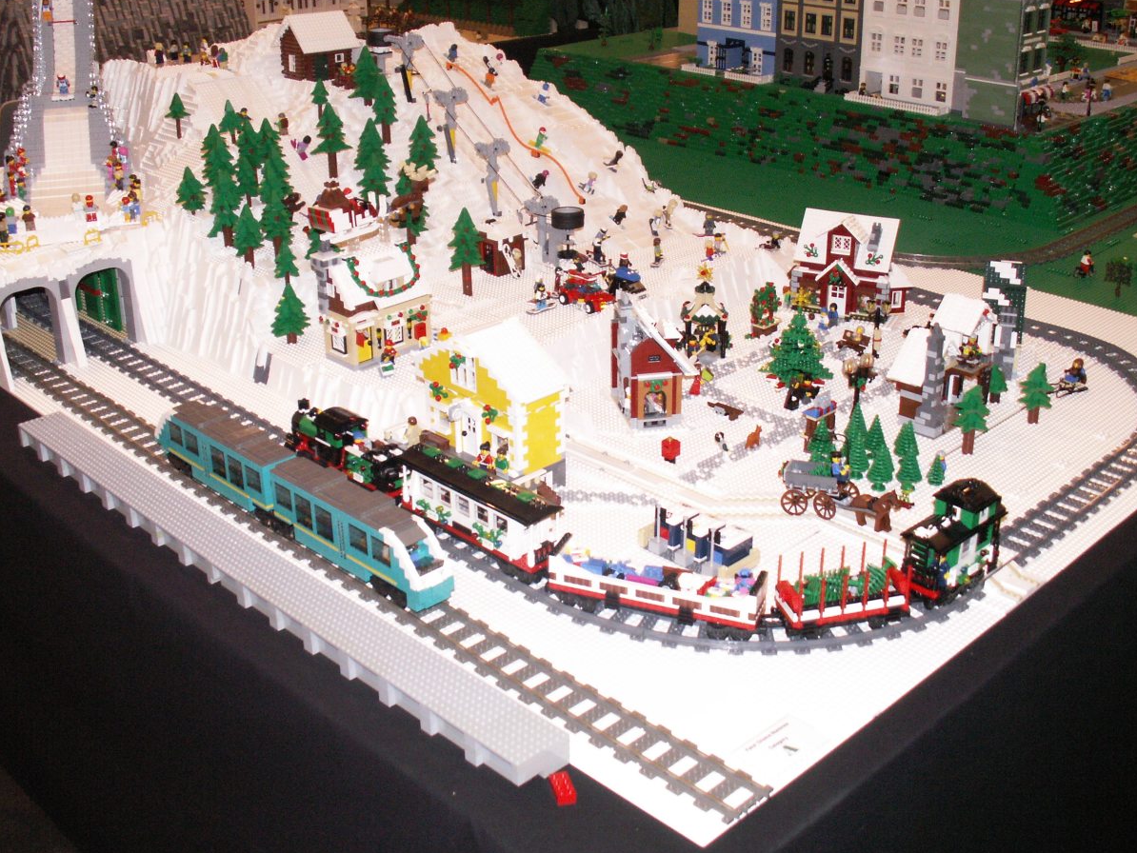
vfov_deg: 35.9
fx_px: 1314
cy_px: 368
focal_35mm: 40
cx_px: 542
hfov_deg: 46.8
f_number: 2.8
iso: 160
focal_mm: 5.86
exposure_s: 1/50
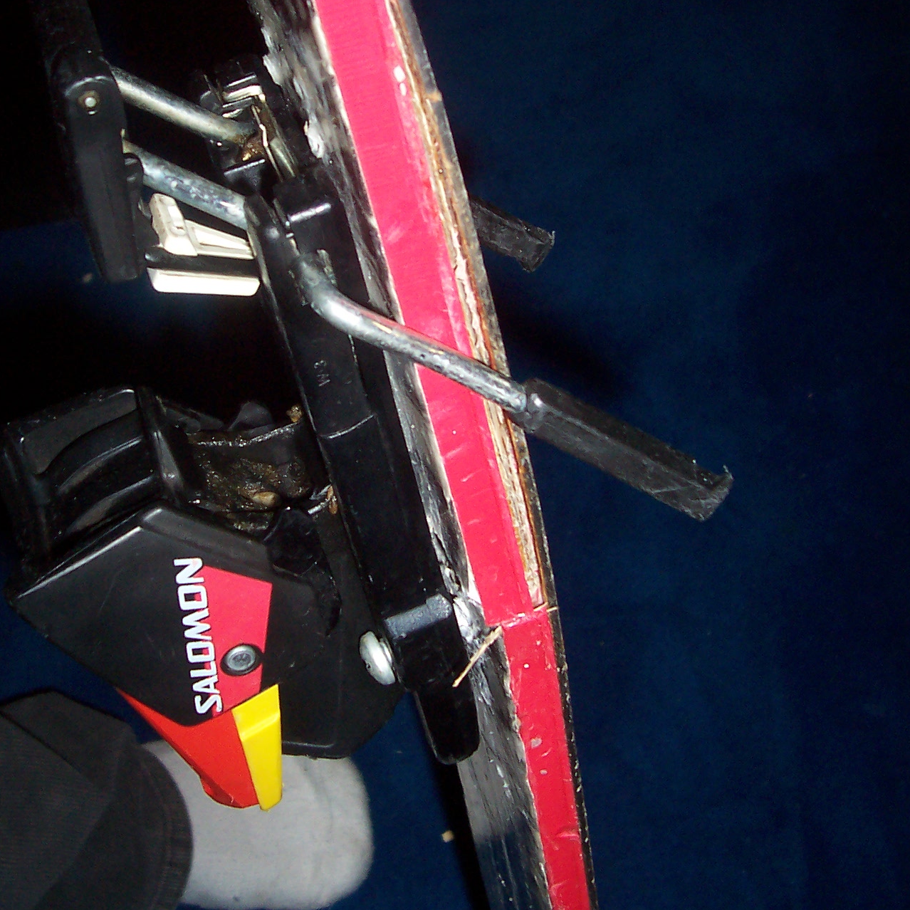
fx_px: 1547
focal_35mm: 52
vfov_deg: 32.7
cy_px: 372
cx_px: 378
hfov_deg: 32.7
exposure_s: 1/60
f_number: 2.8
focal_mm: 5.6
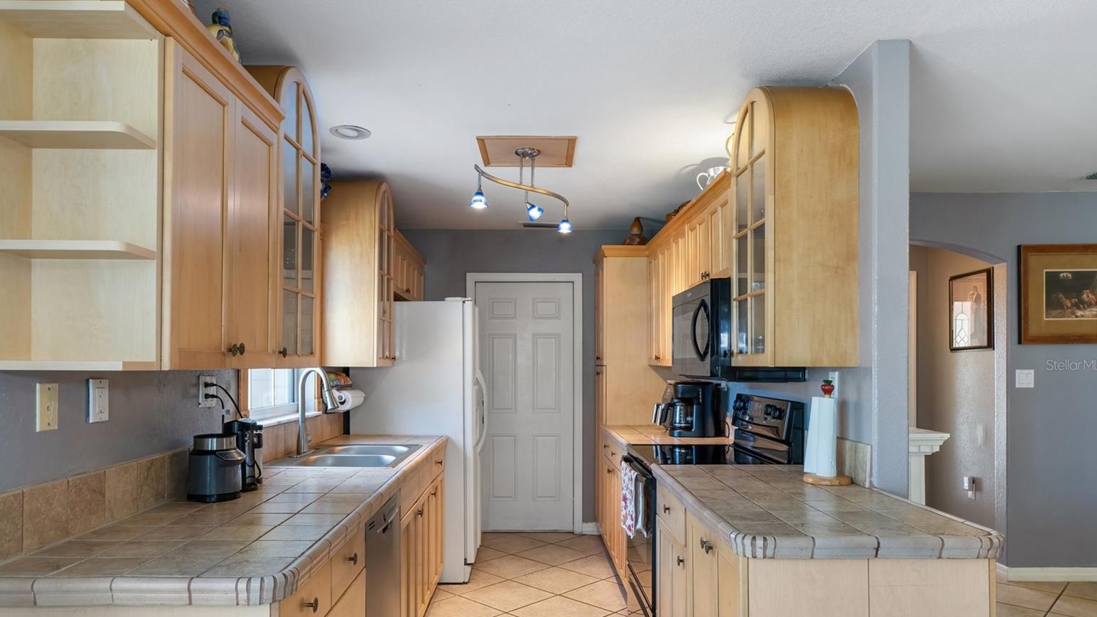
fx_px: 669
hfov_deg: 78.7
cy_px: 365
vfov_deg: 49.3
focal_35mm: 23
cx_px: 536
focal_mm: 14
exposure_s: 1/4
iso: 1000
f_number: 8
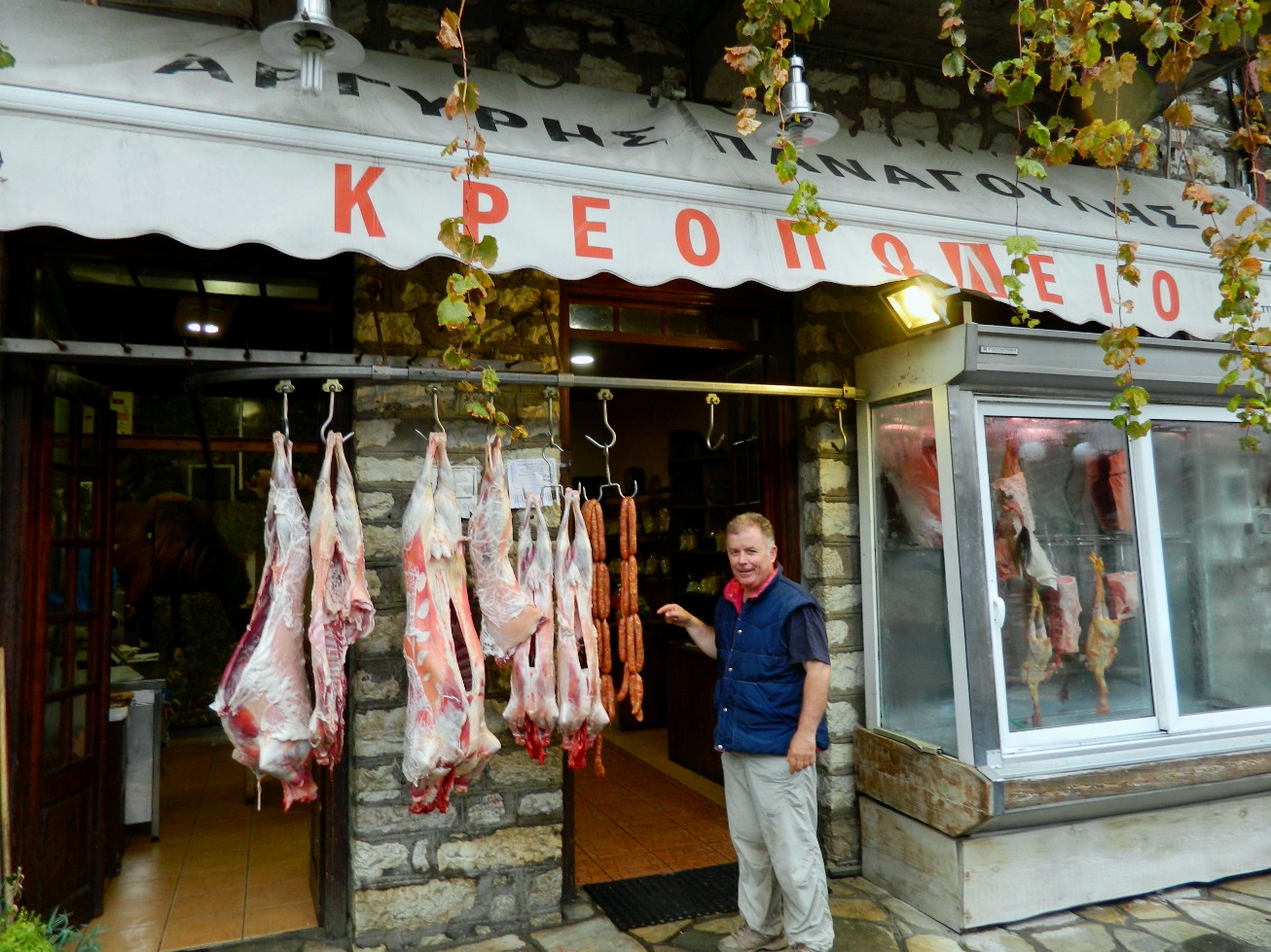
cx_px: 636
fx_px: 918
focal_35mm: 25
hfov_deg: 69.4
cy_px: 476
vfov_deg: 54.9
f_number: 3.1
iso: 110
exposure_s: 1/30
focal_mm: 4.5
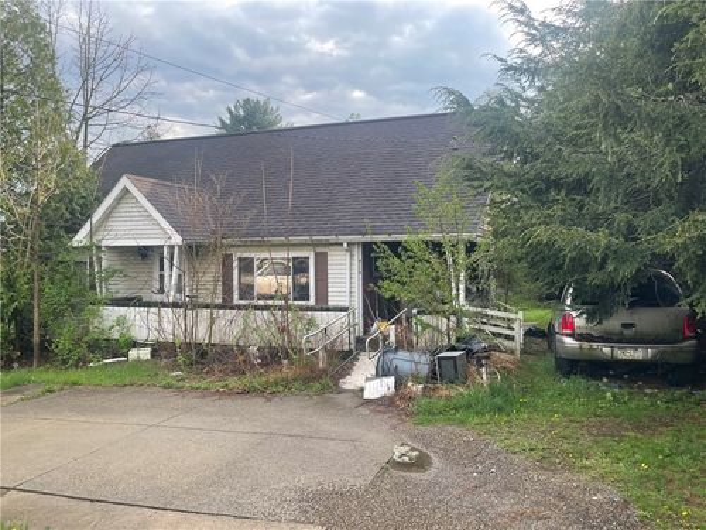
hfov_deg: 69.4
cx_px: 353
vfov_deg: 54.9
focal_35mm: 25
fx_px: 510
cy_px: 265
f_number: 1.6
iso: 32
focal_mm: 5.1
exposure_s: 1/490
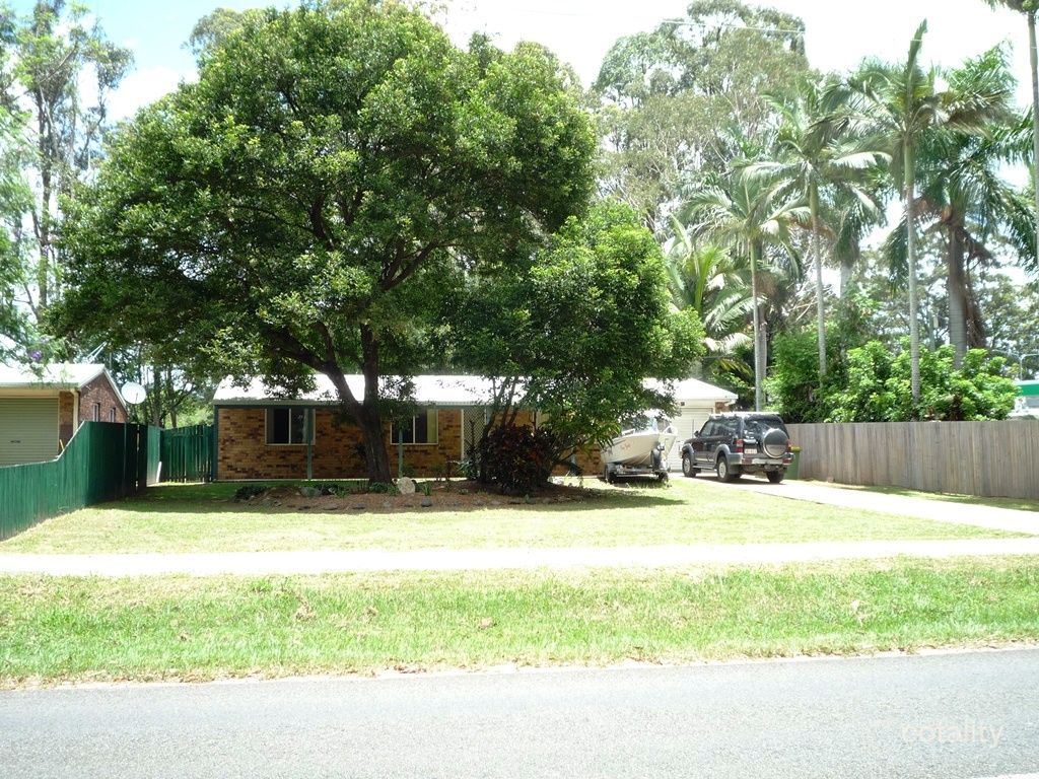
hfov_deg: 51.4
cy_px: 390
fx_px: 1081
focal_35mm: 36
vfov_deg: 39.7
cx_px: 520
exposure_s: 1/160
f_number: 3.8
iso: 100
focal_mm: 6.3
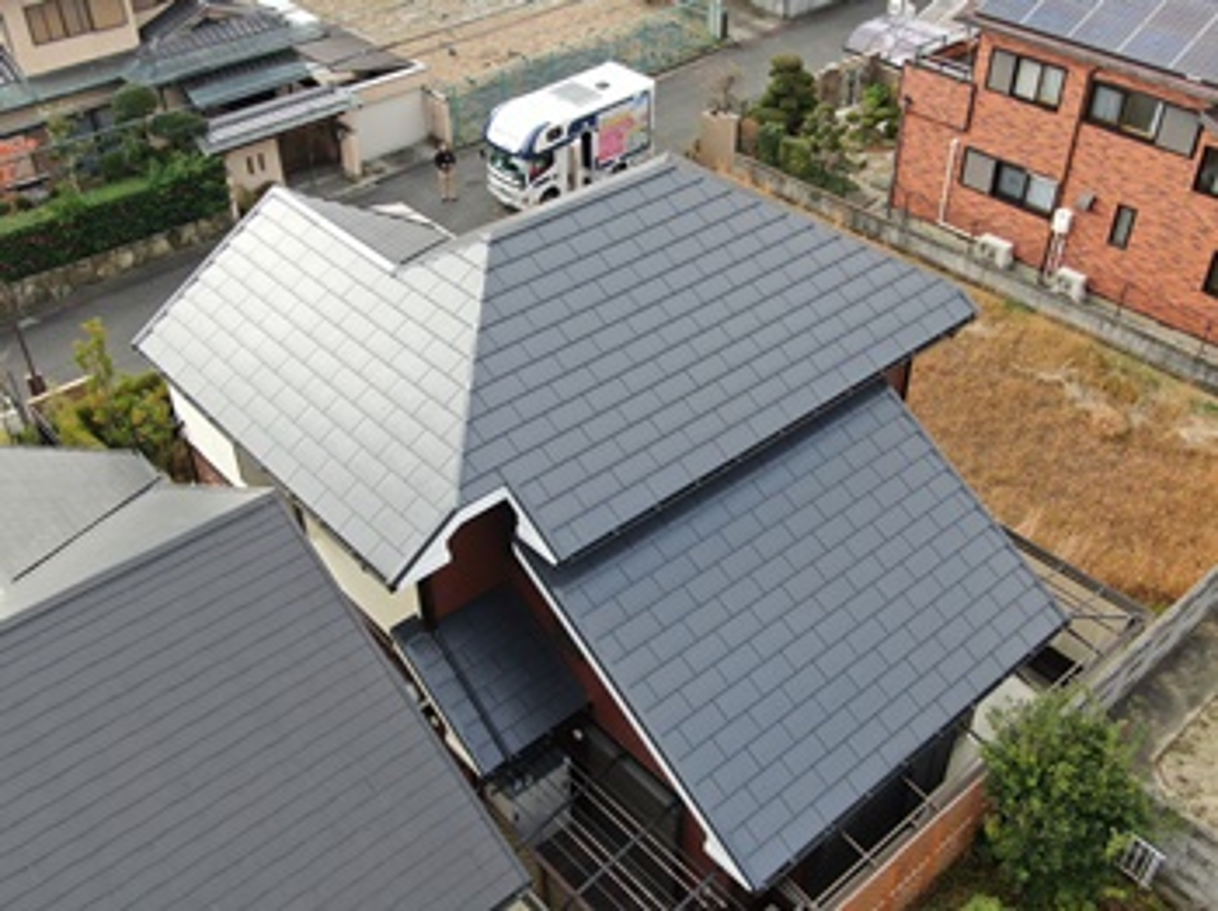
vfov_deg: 39.6
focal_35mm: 36
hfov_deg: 51.4
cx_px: 609
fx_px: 1266
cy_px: 456
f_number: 3.3
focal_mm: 6.21
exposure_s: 1/200
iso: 100
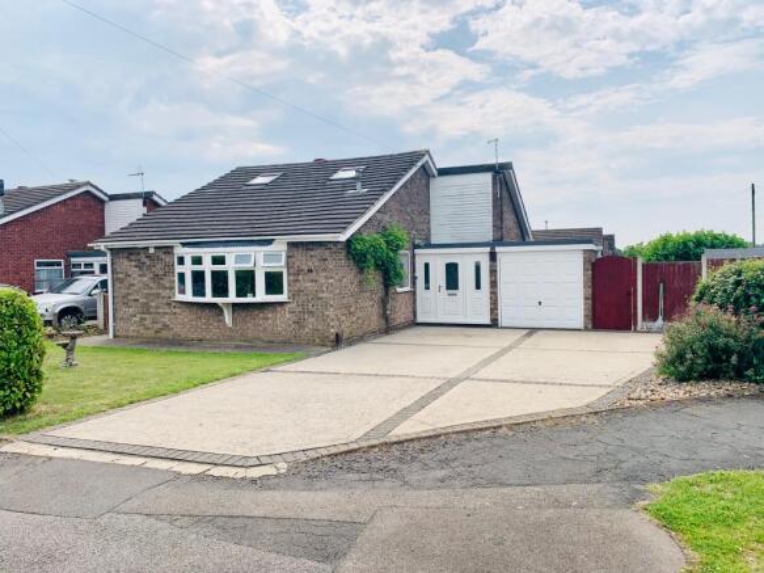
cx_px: 382
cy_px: 286
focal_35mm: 26
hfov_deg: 67.3
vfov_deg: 53.0
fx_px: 574
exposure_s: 1/3788
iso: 25
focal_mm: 4.25
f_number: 1.8
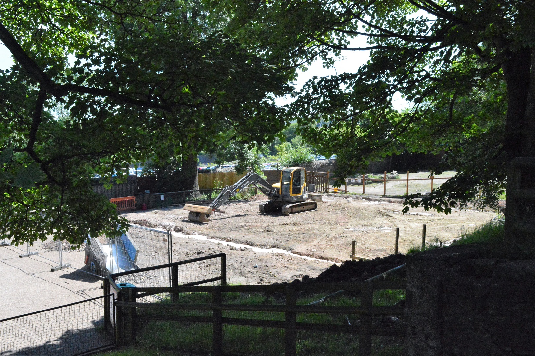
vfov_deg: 36.8
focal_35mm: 36
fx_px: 535
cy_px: 178
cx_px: 268
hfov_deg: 53.2
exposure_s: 1/4000
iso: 6400
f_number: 11
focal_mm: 24
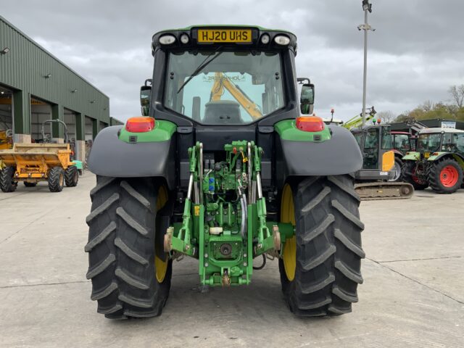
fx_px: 389
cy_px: 174
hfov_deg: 61.7
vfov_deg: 48.2
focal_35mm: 29
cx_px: 232
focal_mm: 3
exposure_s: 1/473
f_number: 1.8
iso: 16
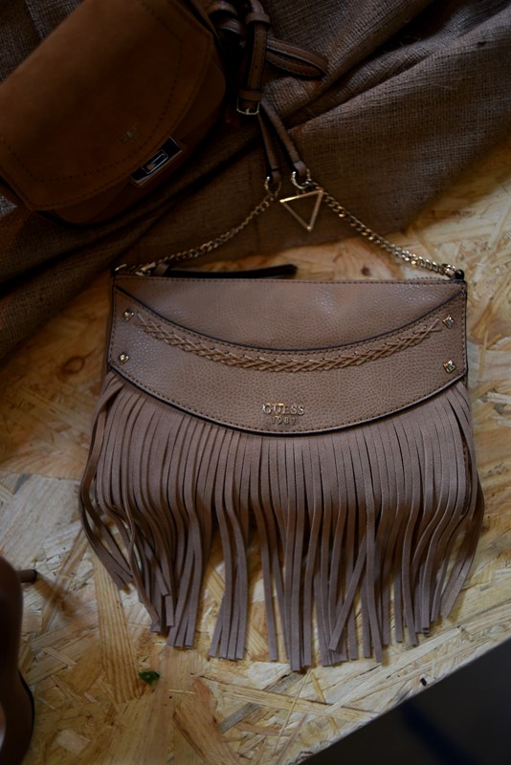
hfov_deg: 37.9
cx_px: 256
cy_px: 382
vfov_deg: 54.4
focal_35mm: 35
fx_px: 745
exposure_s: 1/200
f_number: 2
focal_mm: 35
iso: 1250
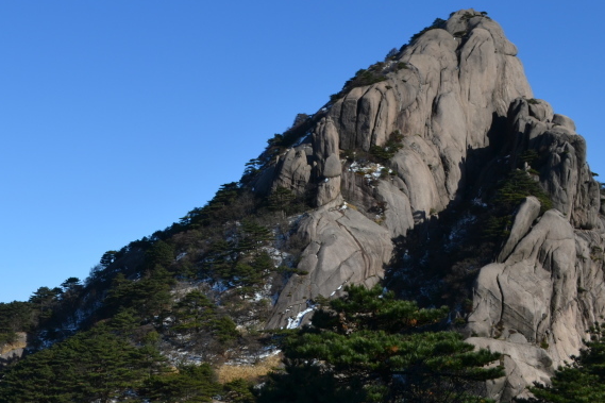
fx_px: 907
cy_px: 138
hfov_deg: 35.5
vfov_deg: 24.9
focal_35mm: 54
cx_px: 106
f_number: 8
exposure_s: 1/250
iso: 100
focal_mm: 20
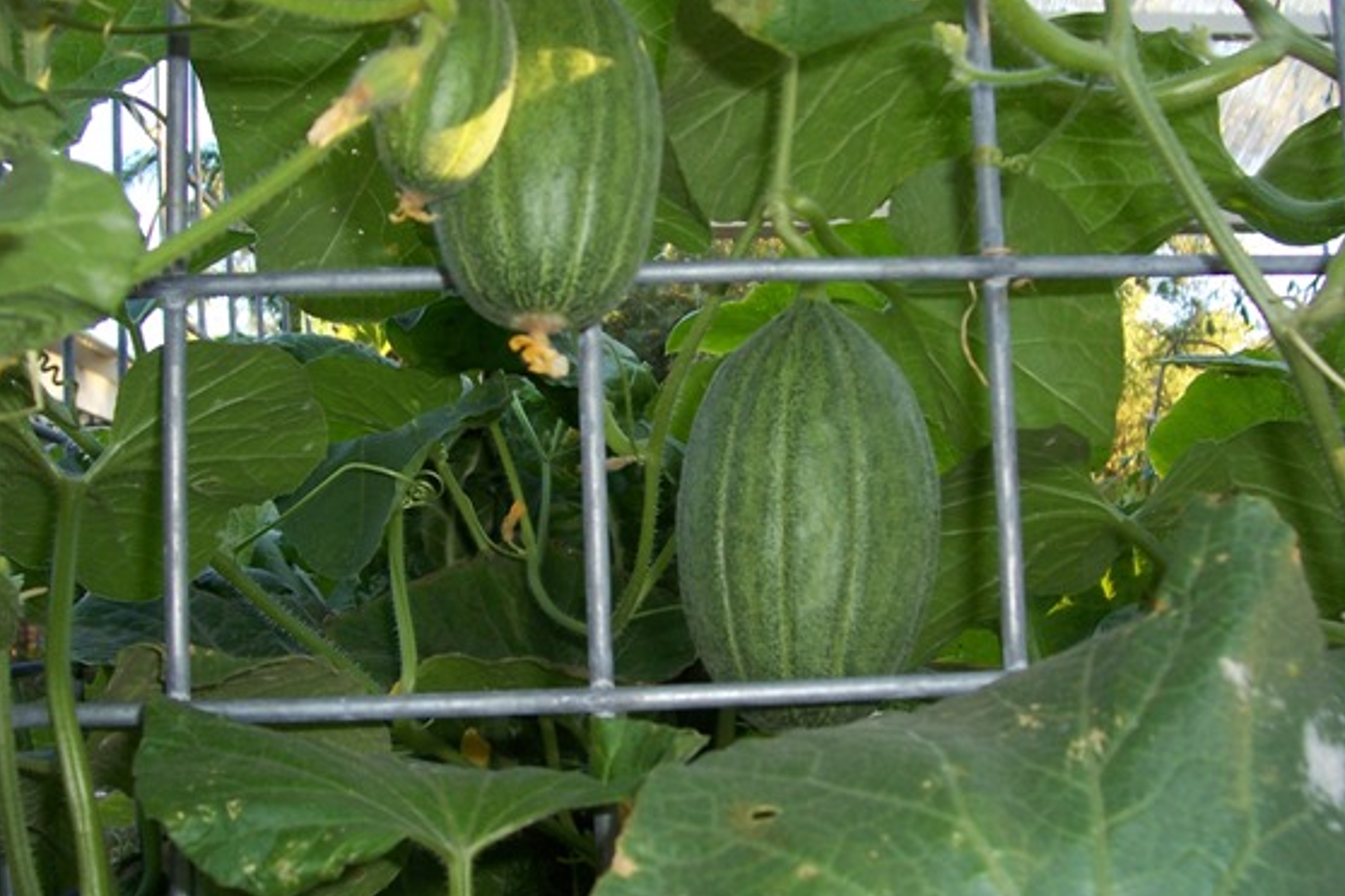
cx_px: 672
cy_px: 459
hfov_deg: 49.6
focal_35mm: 39
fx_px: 1457
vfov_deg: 34.2
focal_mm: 5.6
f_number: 2.7
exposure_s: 1/60
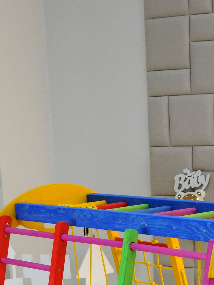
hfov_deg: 16.1
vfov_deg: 19.8
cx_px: 166
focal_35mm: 91
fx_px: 750
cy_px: 368
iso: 1000
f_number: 5.6
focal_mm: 24
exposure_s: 1/80
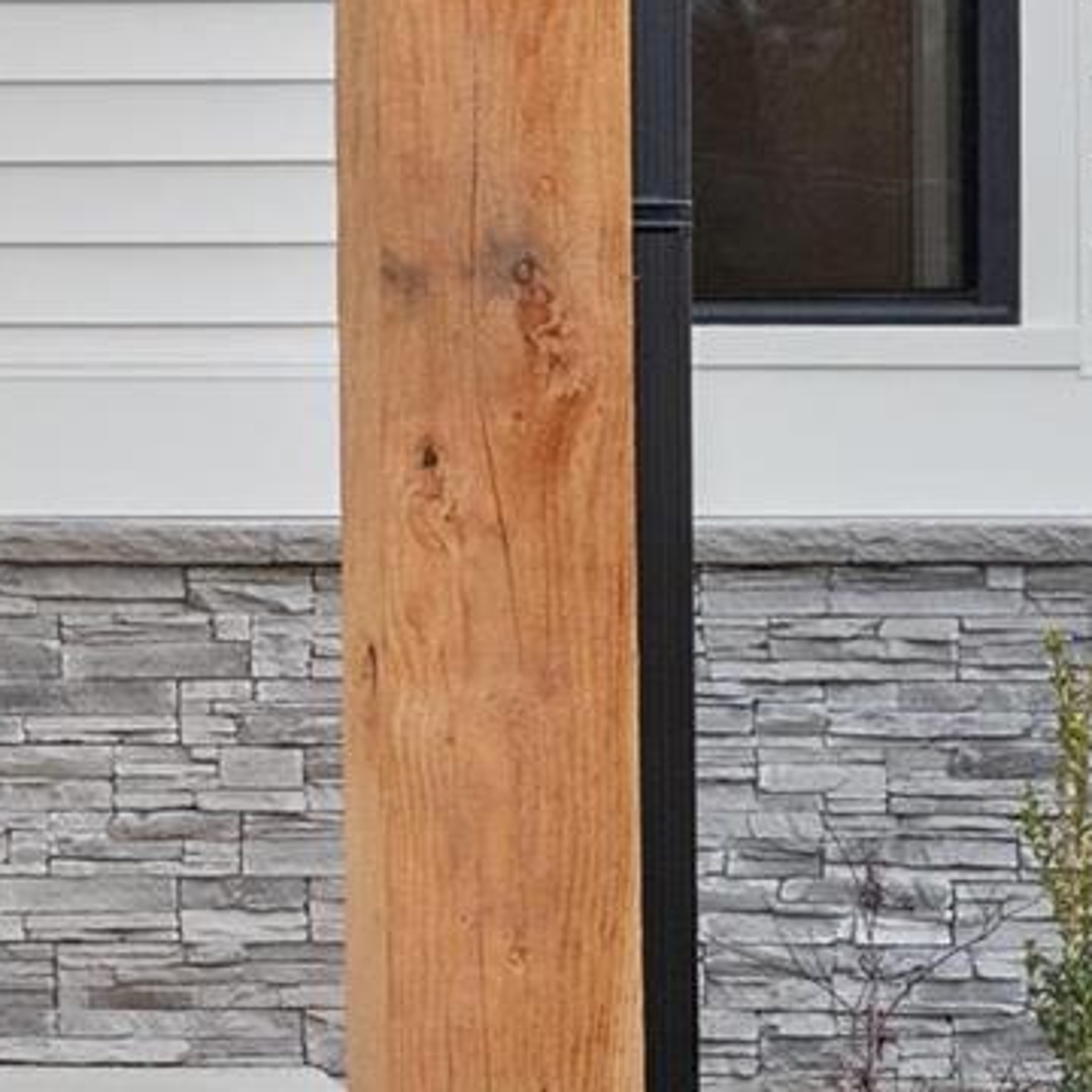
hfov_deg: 12.2
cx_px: -570
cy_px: 291
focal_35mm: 136
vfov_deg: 12.8
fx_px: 4854
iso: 400
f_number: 6.3
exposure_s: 1/125
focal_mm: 18
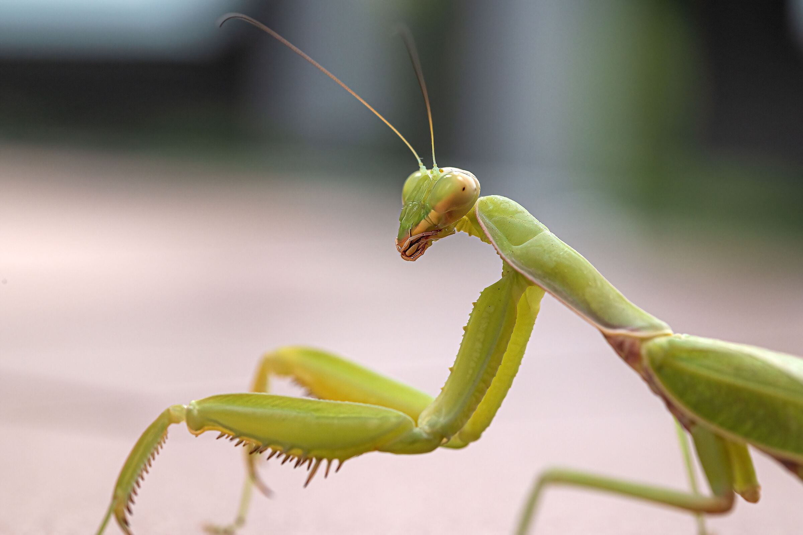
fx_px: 2341
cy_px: 268
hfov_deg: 19.5
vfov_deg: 13.0
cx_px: 402
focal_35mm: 105
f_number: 9.5
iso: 800
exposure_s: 1/350
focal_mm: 105
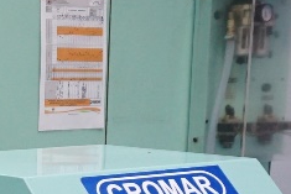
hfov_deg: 15.0
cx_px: -181
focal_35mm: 124
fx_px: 1004
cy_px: 272
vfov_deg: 10.7
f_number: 4
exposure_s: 1/160
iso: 1600
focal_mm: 19
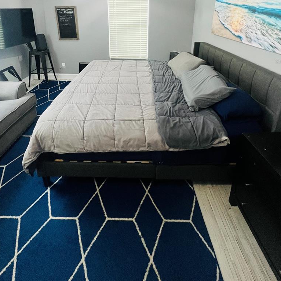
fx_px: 165
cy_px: 61
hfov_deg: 80.7
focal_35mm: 18
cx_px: 137
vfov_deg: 73.4
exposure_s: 1/60
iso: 250
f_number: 1.8
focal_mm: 1.57
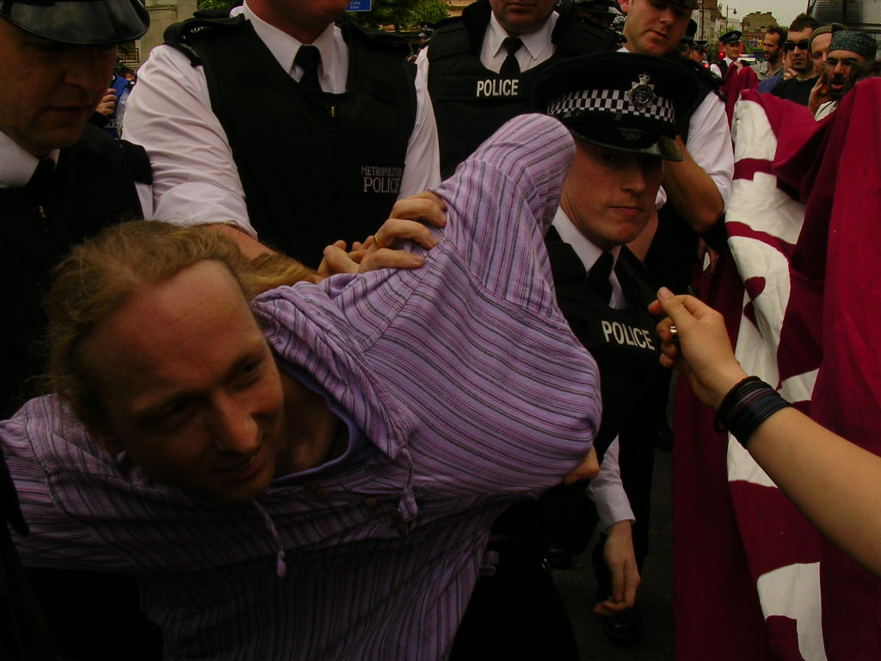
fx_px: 967
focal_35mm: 38
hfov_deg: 49.0
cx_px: 440
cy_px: 330
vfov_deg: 37.7
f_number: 5.6
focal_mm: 5.8
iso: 50
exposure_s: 1/340
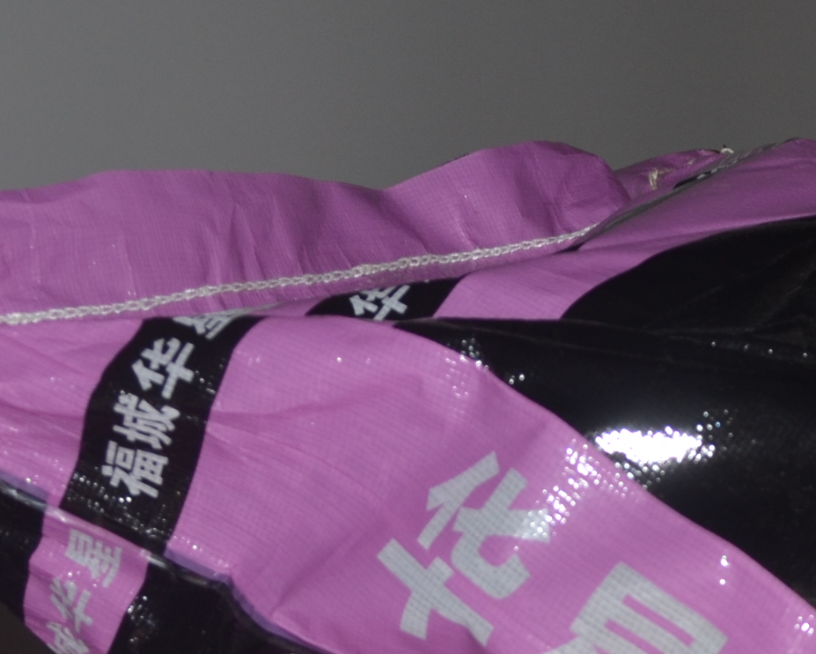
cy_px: 926
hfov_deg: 16.9
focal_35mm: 112
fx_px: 2705
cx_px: 745
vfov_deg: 13.1
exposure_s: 1/30
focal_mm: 20
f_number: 5.6
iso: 200
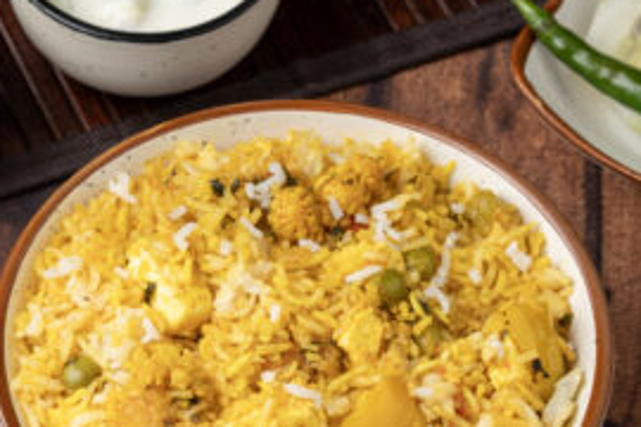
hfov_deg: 10.3
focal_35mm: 200
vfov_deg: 6.9
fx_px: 3561
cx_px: 245
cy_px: 251
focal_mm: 90
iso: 64
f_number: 11
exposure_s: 1/200
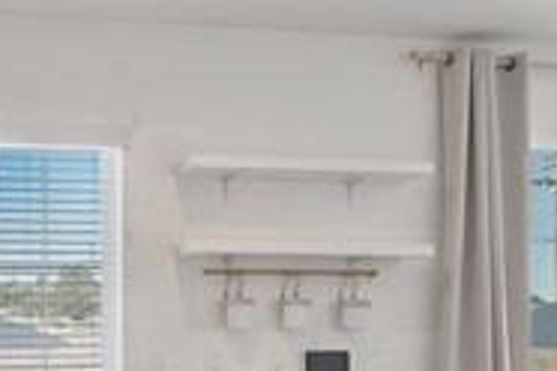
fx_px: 959
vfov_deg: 21.3
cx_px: 36
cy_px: 352
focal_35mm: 62
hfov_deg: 30.7
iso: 40
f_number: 22
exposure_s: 13
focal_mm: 18
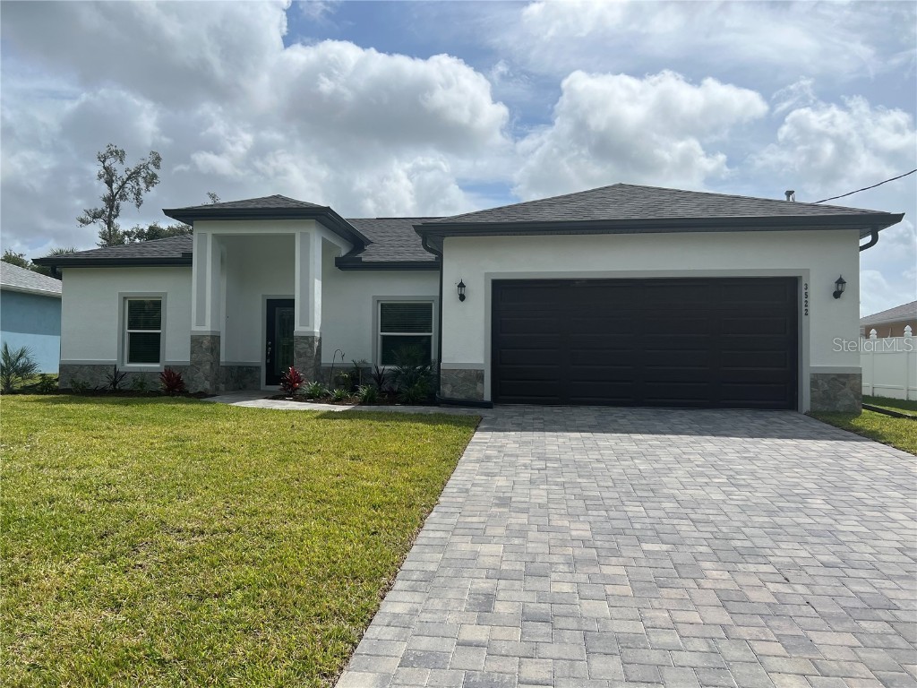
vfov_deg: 53.1
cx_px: 458
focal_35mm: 26
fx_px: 689
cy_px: 344
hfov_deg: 67.3
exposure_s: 1/9434
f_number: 1.5
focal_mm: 5.7
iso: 50
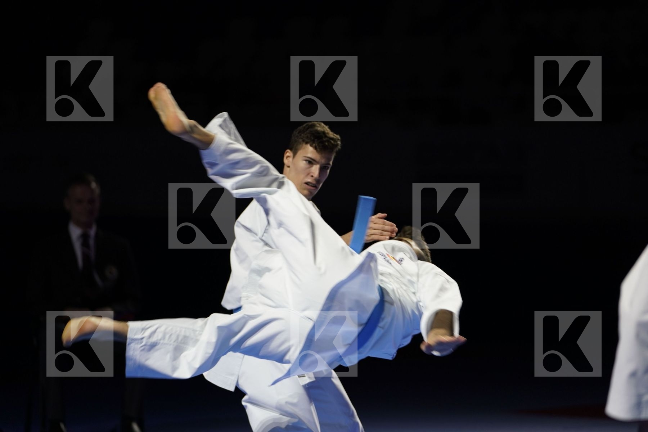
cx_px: 324
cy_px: 216
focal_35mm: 147
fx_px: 2646
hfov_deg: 14.0
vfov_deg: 9.3
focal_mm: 147
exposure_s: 1/500
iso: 500
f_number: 2.8
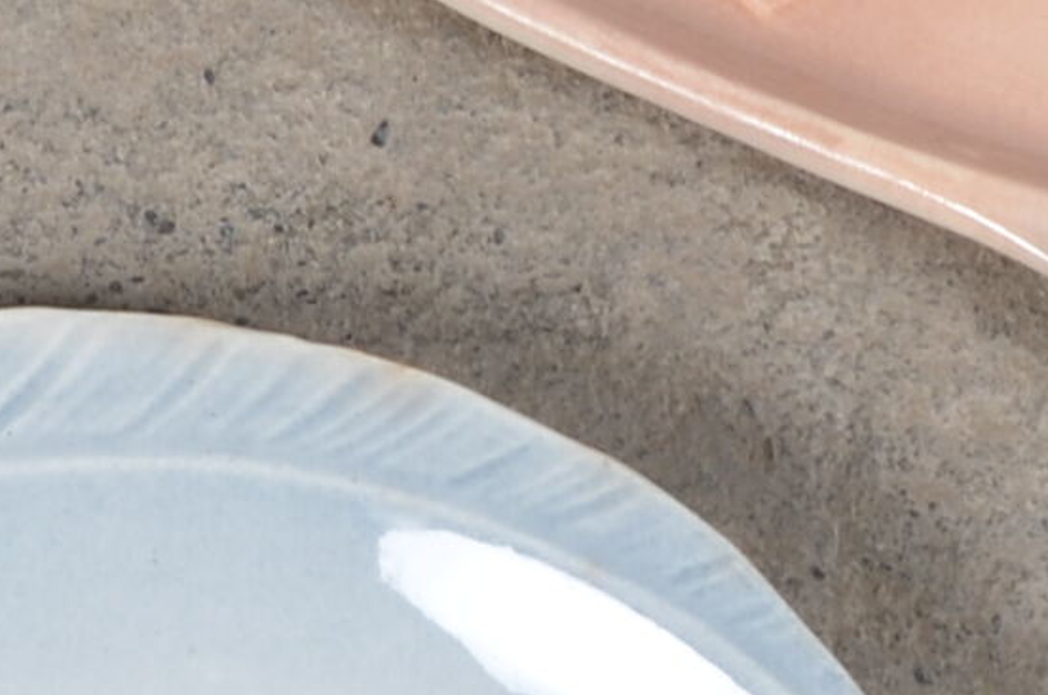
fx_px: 14588
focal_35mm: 502
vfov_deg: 2.7
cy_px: -532
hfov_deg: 4.1
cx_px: 1688
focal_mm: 50
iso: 100
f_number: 10
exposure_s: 1/125
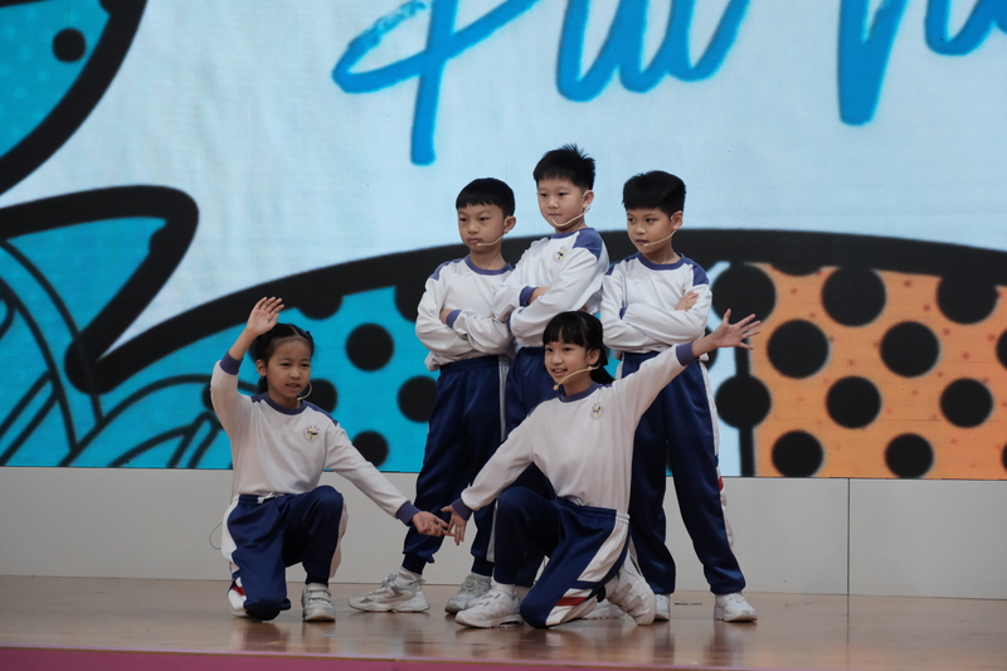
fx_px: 4922
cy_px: 336
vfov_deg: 7.8
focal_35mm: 176
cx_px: 504
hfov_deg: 11.7
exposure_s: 1/400
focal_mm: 117.3
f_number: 5.6
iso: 3200
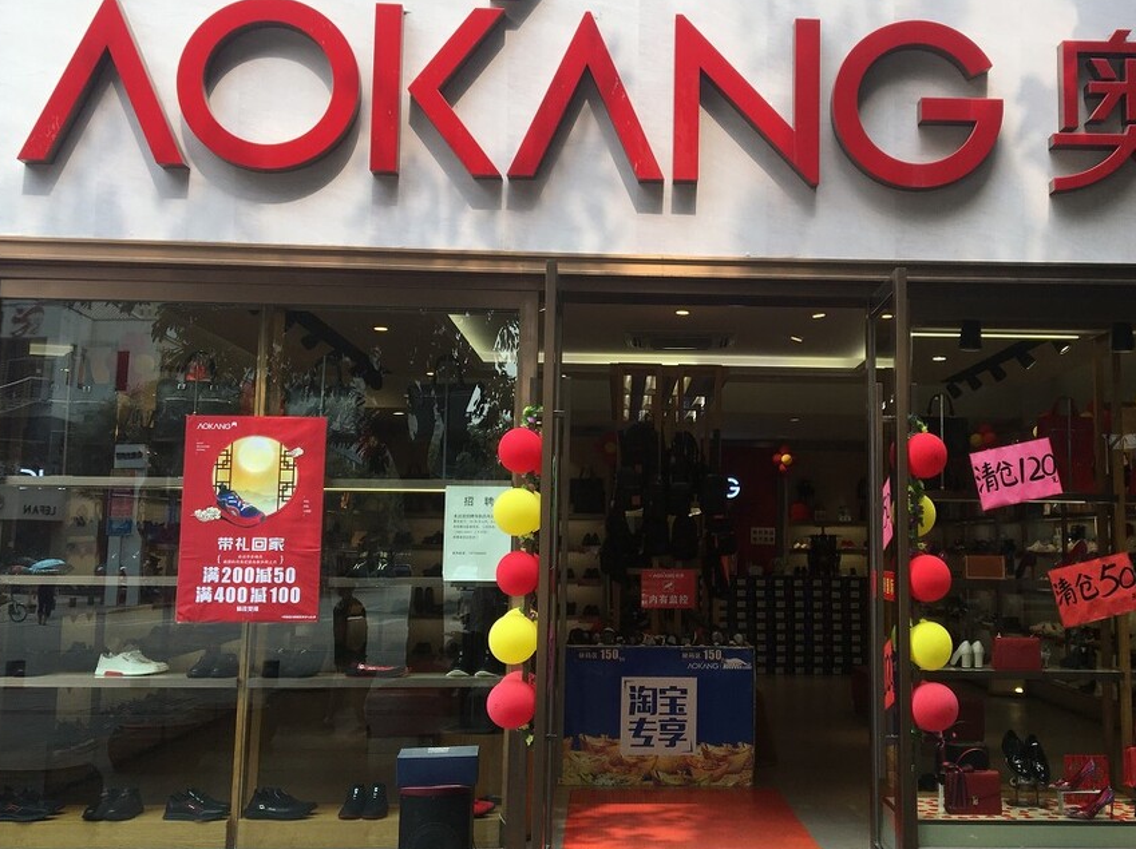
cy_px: 389
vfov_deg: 35.1
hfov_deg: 45.5
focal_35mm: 41
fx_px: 1344
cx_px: 697
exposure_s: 1/541
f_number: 2.2
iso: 25
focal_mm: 4.15
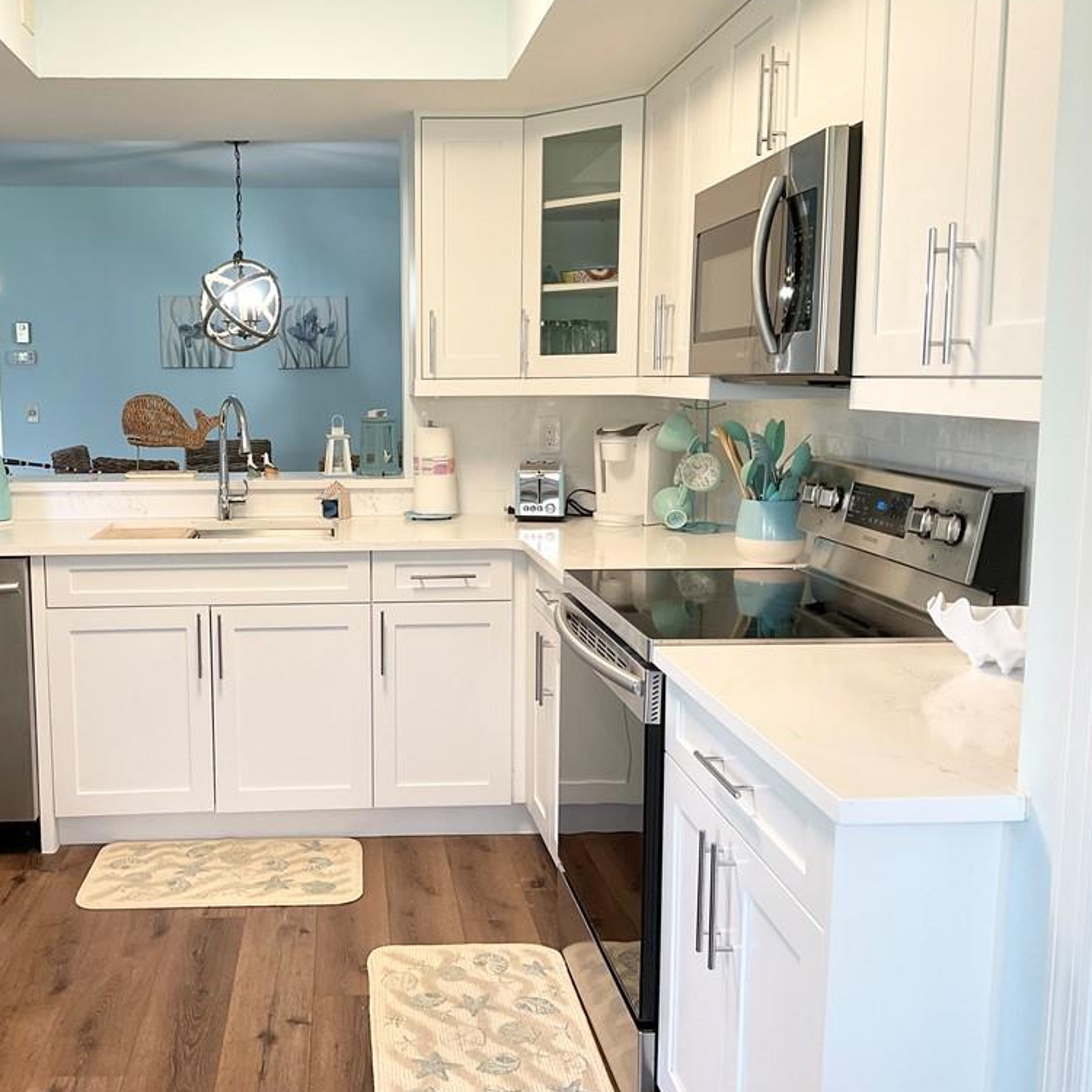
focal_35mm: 35
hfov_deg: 46.6
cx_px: 383
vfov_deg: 47.2
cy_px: 539
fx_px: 1249
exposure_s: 1/60
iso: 50
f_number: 1.8
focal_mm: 3
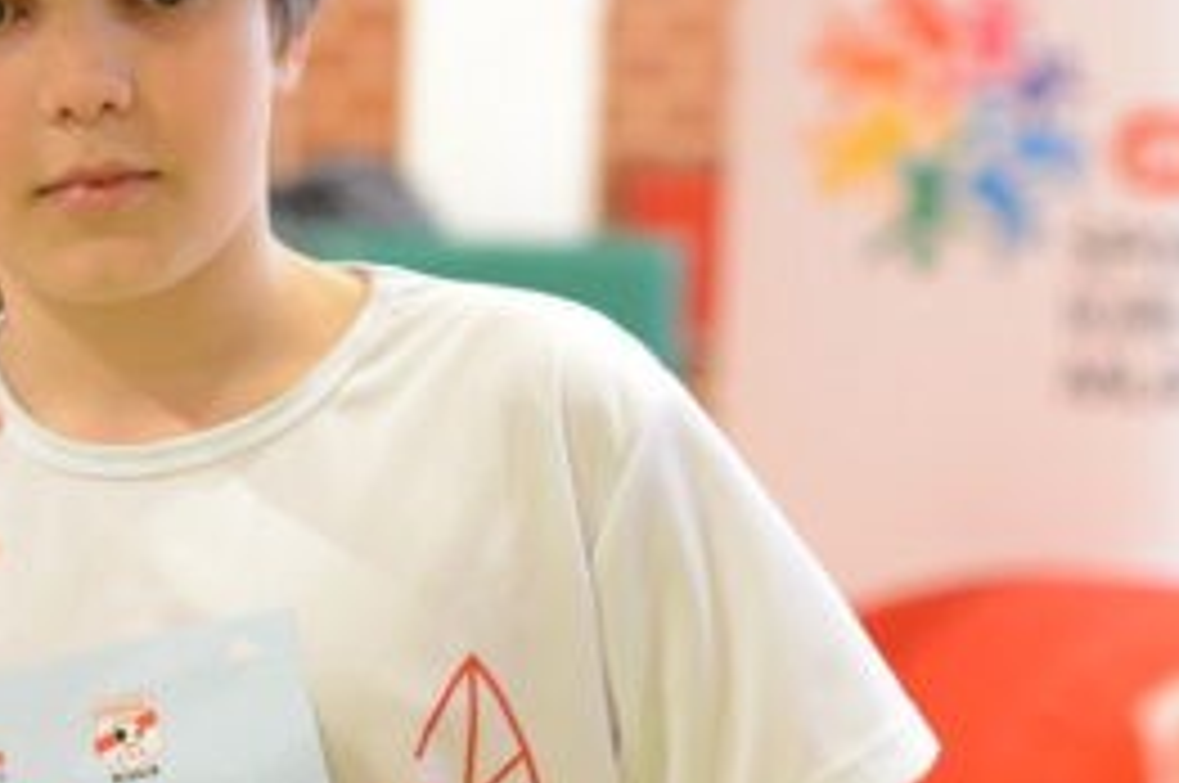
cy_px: 380
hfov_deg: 14.2
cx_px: -472
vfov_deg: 10.0
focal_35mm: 137
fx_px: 4481
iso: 500
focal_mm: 35
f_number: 2
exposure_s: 1/200
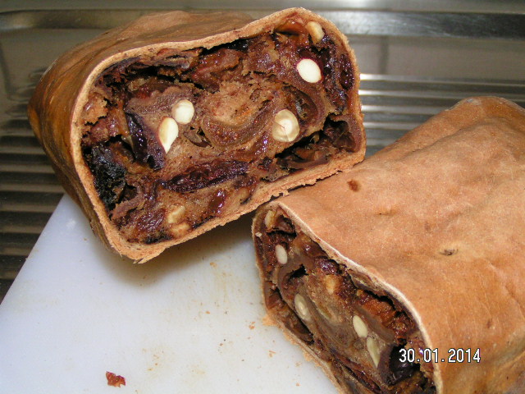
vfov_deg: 23.3
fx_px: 955
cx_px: 262
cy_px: 197
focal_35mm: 63
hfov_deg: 30.7
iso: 200
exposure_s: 1/60
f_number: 3.2
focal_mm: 9.7
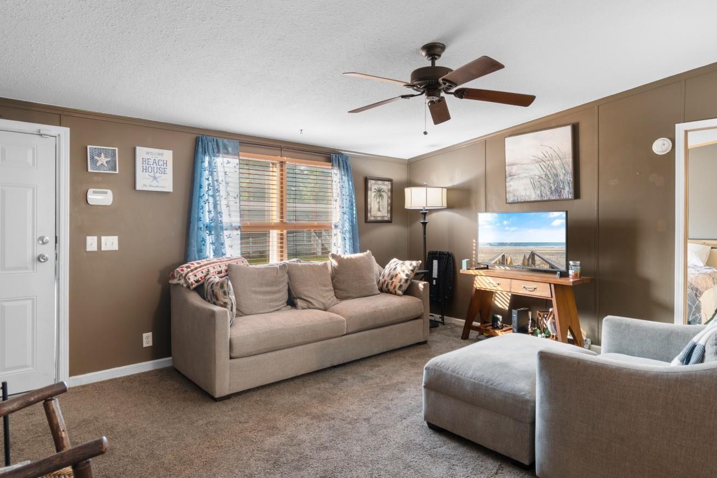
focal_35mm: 21
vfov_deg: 59.5
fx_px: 418
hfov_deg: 81.2
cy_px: 227
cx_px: 373
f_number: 4.8
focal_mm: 11.5
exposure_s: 5
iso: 100
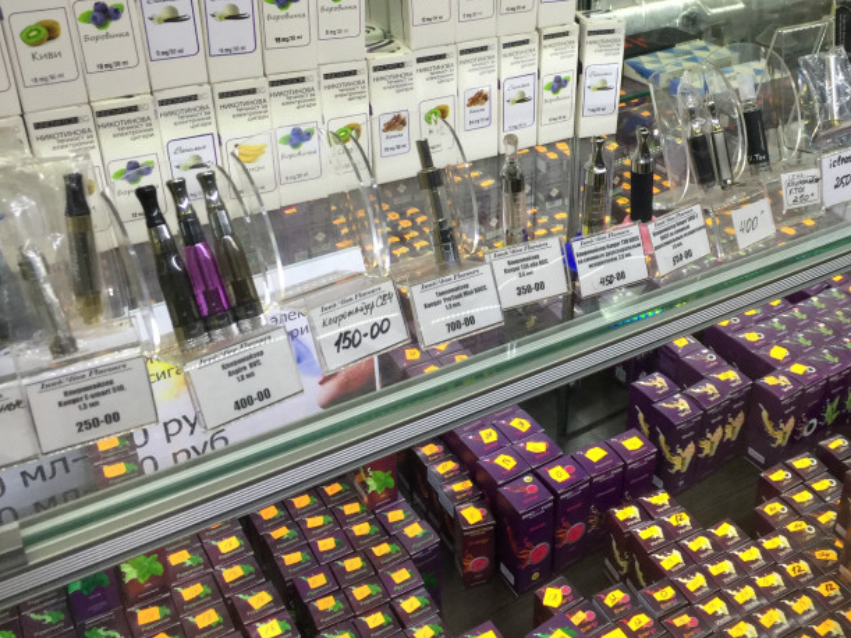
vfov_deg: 37.5
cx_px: 543
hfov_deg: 48.4
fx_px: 934
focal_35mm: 38
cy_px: 244
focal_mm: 4.15
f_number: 2.2
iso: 50
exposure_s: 1/33
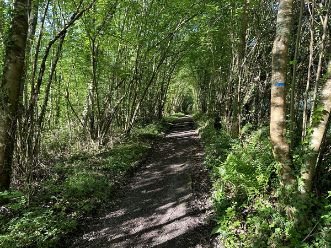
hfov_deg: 71.6
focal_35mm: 24
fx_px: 229
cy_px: 124
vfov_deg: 56.8
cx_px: 166
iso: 50
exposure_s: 1/121
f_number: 1.78
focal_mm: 6.86
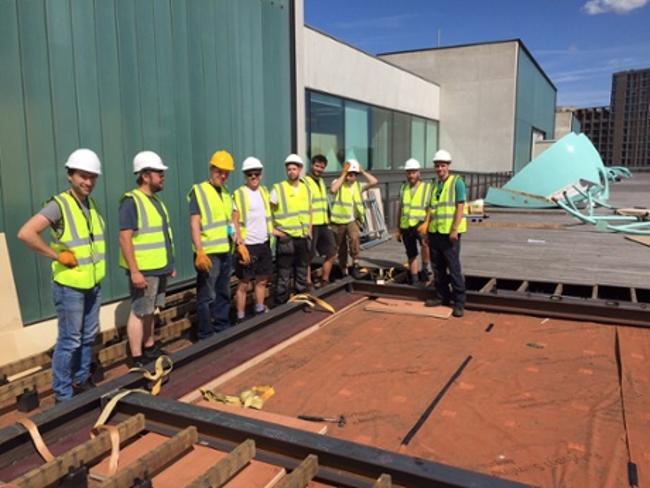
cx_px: 325
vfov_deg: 48.2
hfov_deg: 61.7
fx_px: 545
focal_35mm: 29
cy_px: 244
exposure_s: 1/3968
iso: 32
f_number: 2.2
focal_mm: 4.15
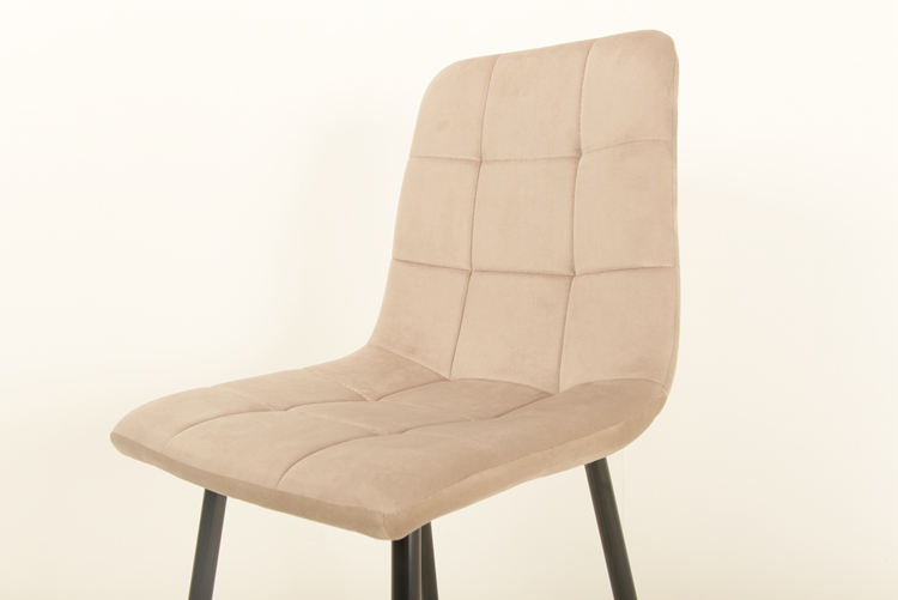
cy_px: 300
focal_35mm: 36
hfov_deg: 53.1
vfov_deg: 36.9
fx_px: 898
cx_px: 449
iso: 100
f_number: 10
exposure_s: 1/160
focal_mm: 36
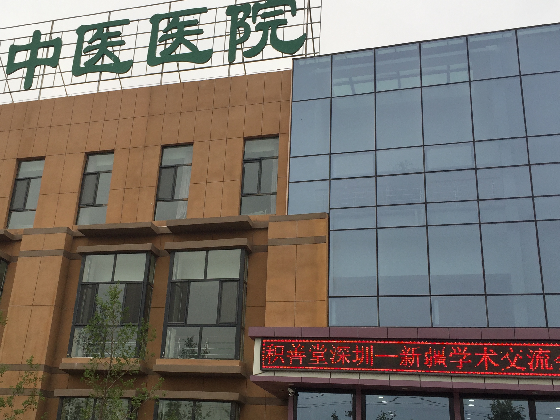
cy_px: 231
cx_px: 212
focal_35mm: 41
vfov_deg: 35.1
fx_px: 663
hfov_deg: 45.4
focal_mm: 4.15
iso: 32
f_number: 2.2
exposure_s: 1/534
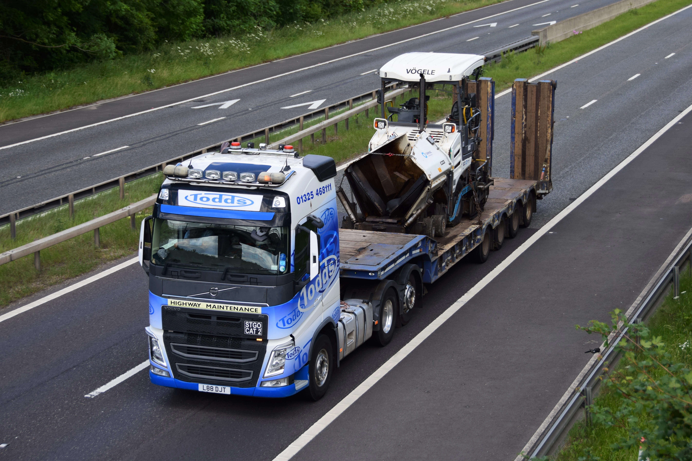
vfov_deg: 16.6
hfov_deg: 24.6
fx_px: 1586
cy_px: 230
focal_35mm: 82
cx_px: 346
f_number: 5
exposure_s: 1/640
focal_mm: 55
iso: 200
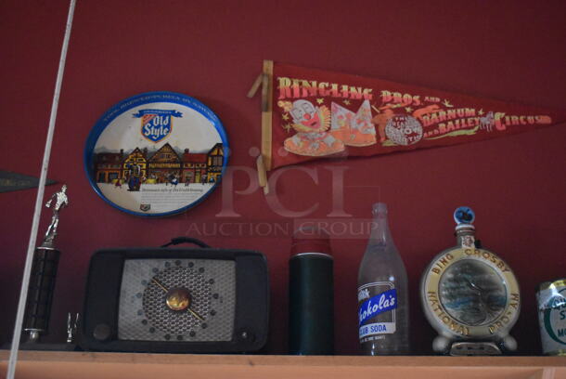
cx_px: 283
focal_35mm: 51
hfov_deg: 38.8
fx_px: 803
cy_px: 190
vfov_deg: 26.5
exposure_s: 1/125
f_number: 4.5
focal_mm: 34
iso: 9000
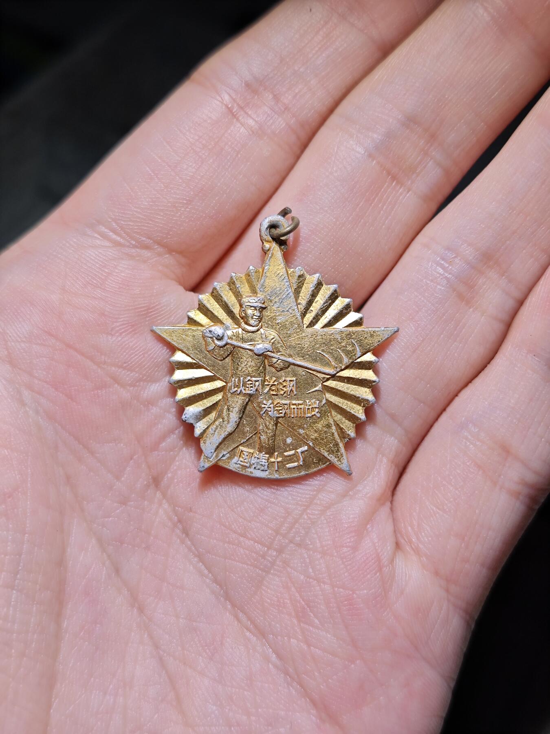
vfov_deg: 41.2
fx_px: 975
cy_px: 367
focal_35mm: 46
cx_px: 275
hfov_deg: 31.5
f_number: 1.6
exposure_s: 1/3399
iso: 50
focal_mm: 6.55
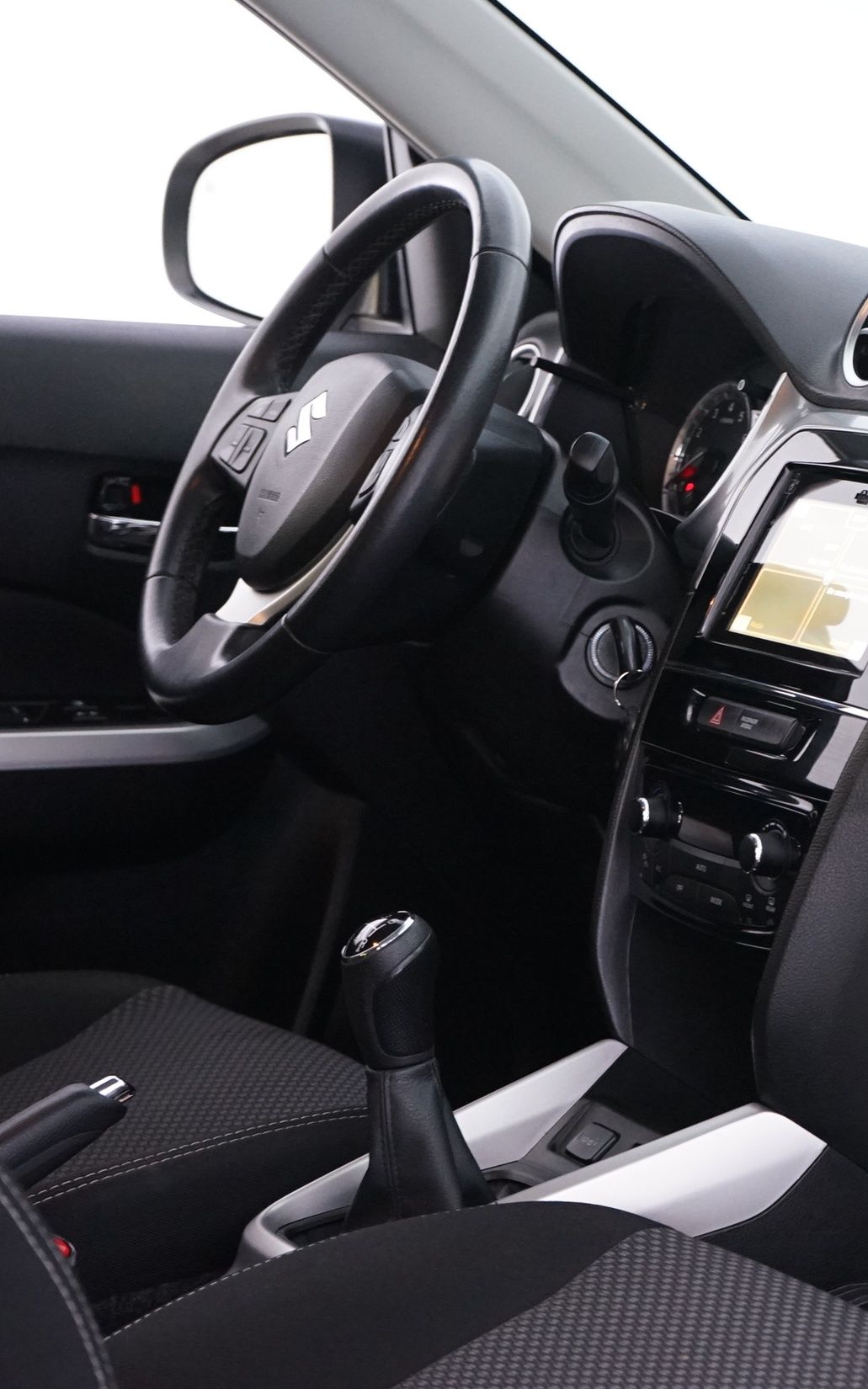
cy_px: 693
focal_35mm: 108
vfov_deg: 19.3
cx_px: 877
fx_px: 4088
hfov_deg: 12.0
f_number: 6.3
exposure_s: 1/10
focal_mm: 70
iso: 3200
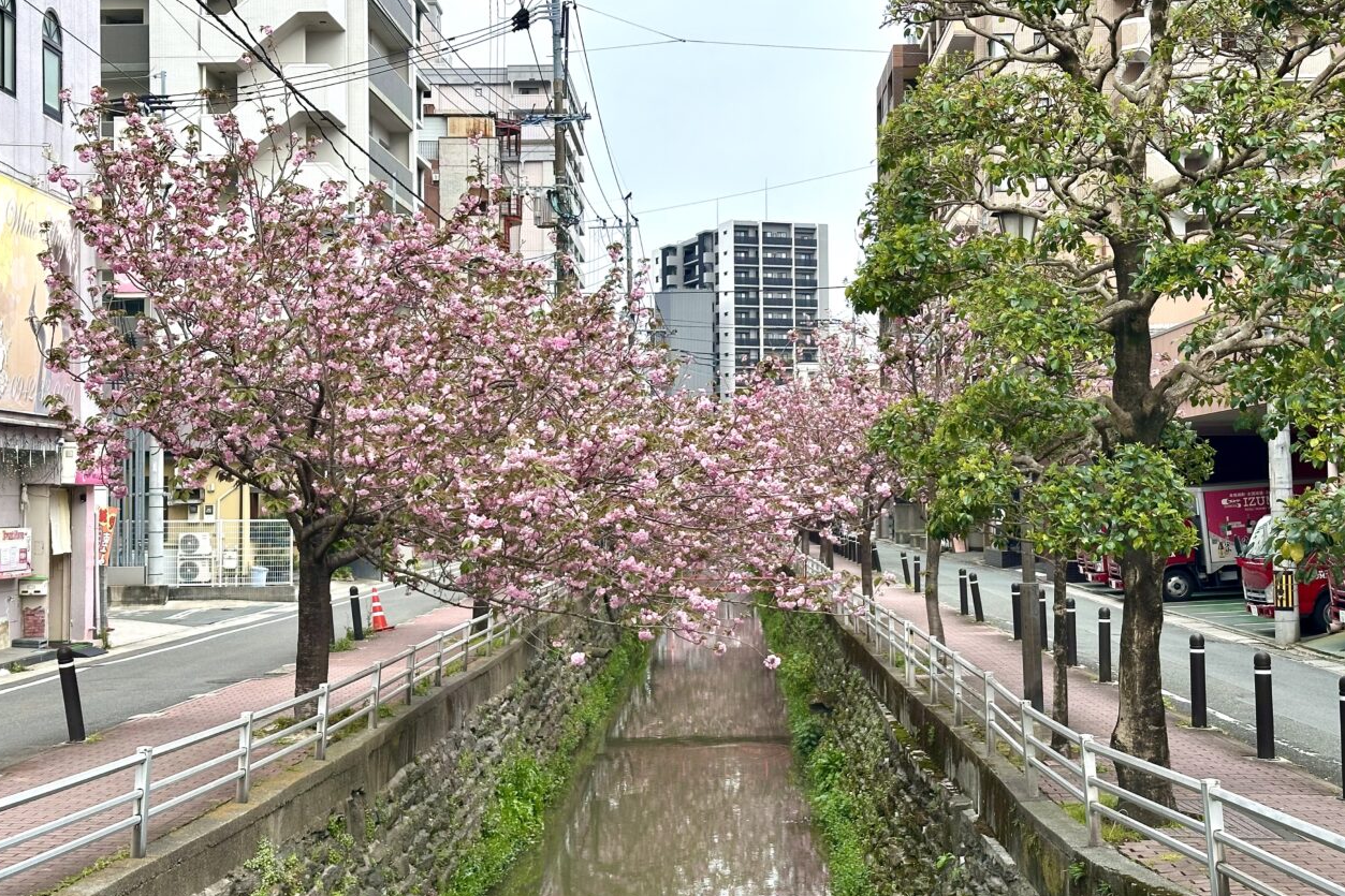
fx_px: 1905
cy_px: 412
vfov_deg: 26.5
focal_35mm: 51
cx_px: 673
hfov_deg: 38.9
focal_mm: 6.86
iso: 64
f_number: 1.78
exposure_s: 1/332
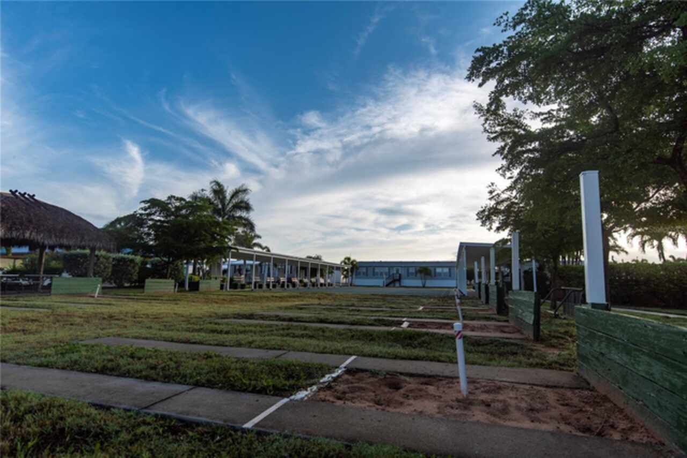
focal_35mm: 19
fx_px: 363
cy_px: 229
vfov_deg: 64.6
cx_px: 344
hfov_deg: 86.9
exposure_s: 1/2000
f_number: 2.8
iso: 100
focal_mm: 19
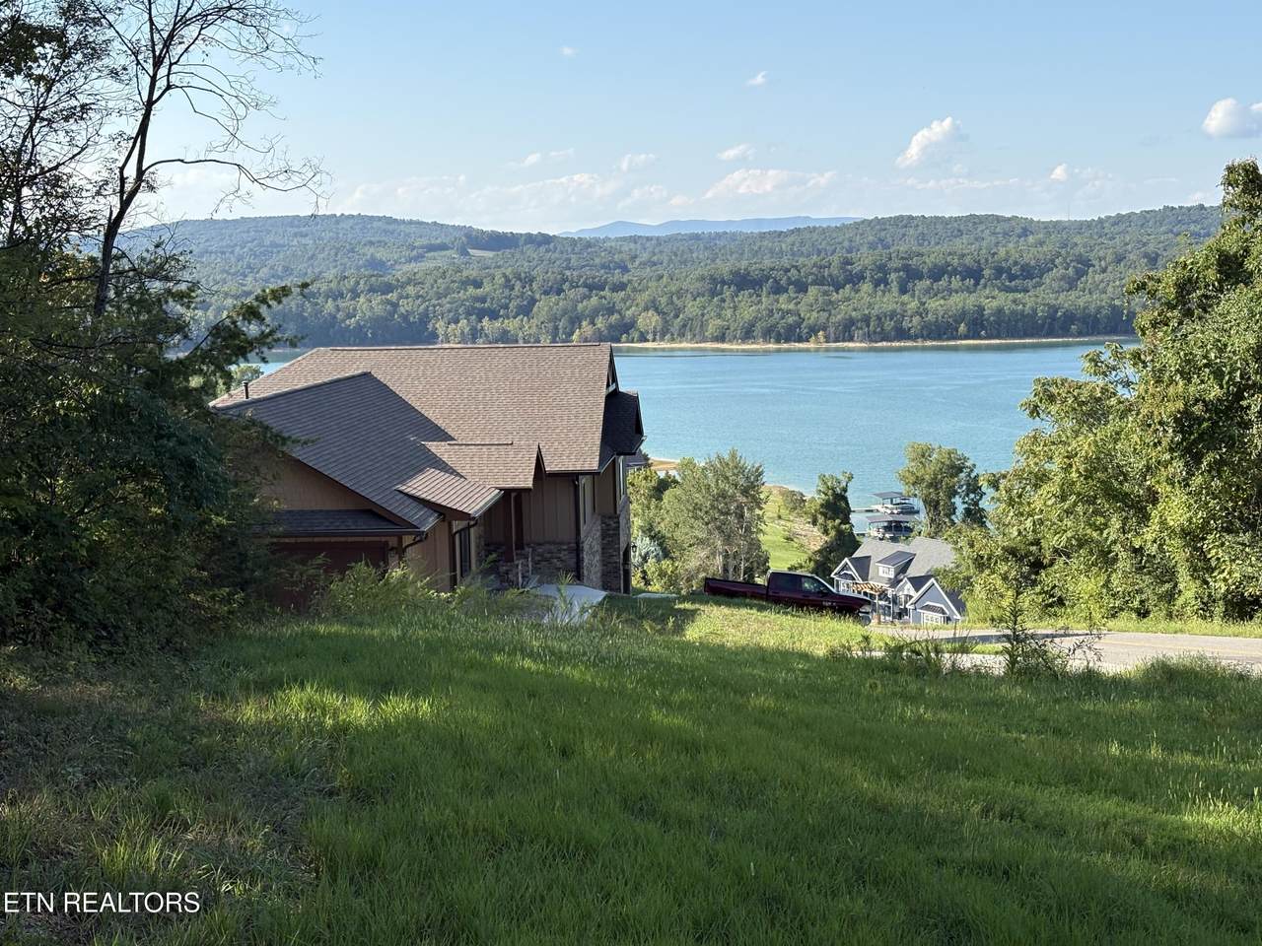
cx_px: 631
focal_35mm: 52
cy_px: 473
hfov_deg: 36.8
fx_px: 1896
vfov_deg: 28.0
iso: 40
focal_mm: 5.96
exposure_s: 1/1754
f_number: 1.6
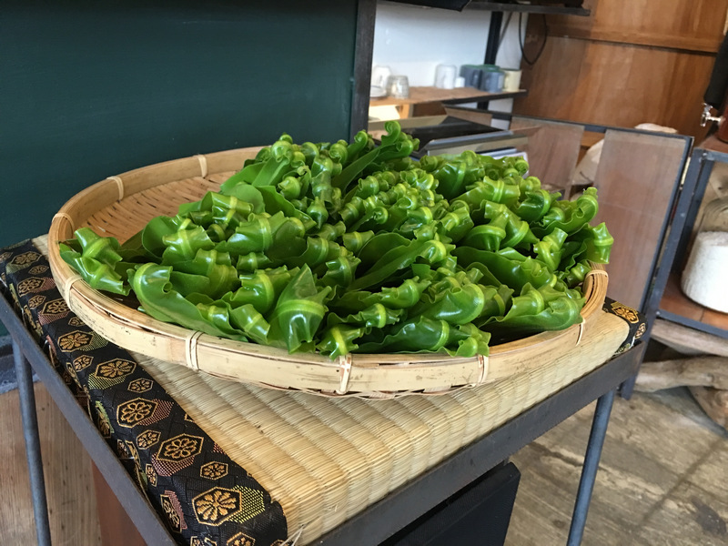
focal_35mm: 29
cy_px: 273
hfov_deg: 61.7
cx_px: 364
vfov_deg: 48.2
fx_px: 610
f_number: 2.2
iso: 100
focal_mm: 4.15
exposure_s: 1/10
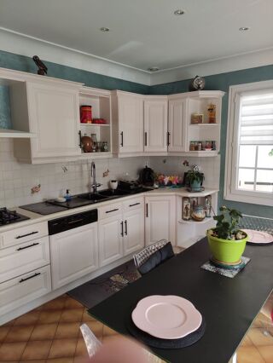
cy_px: 182
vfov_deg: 69.4
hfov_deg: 54.9
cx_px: 136
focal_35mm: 25
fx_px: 263
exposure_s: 1/100
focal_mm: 5.43
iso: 90
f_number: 1.89
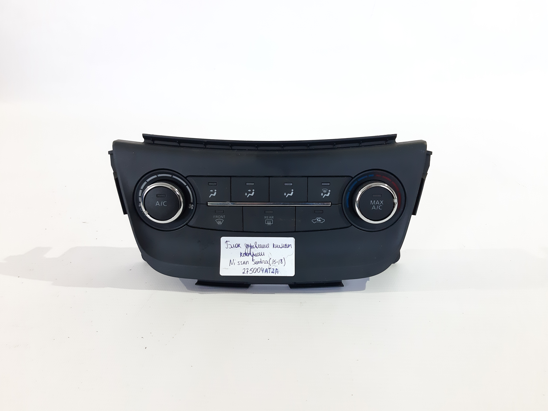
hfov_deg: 65.3
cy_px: 206
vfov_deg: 51.4
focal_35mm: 27
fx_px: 427
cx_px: 274
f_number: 1.7
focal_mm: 3.93
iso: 200
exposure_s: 1/50
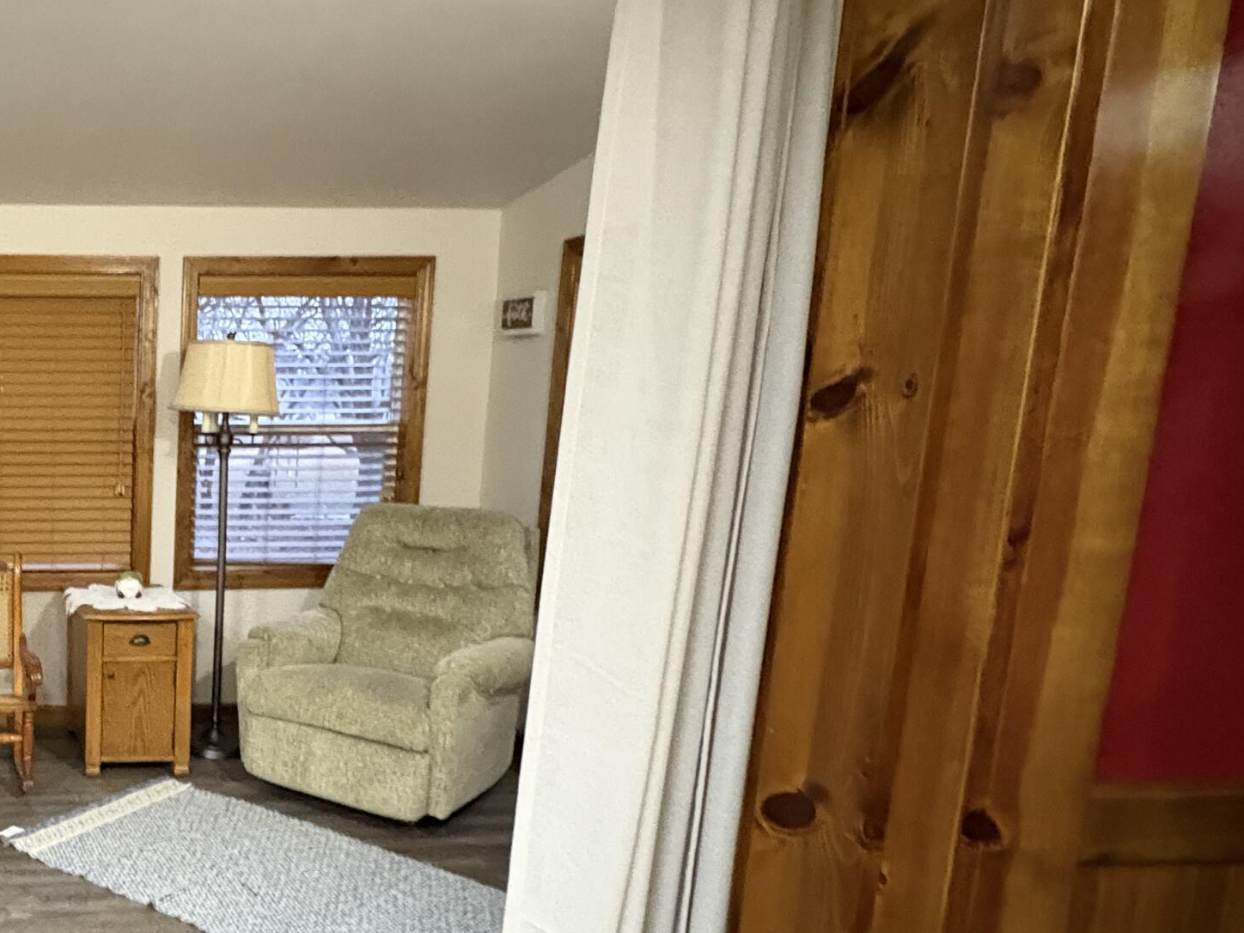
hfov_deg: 49.9
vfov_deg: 47.9
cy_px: 574
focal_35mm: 29
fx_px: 1042
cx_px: -6
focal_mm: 2.22
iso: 1000
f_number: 2.2
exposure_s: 1/30
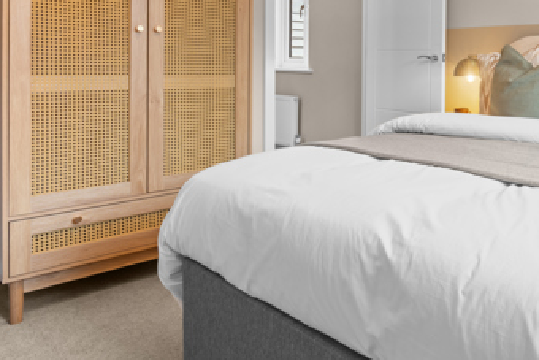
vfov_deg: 37.5
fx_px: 509
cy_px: 72
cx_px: 468
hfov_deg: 50.5
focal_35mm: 34
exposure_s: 1/1.25
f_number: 9
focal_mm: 17
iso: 200
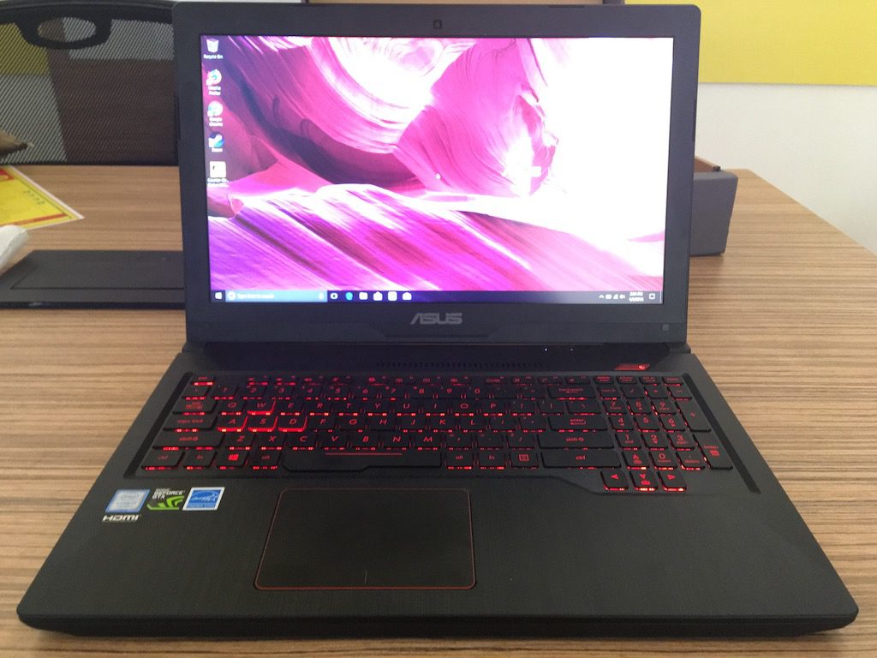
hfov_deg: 61.7
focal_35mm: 29
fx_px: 735
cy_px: 329
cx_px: 438
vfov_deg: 48.2
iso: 250
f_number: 2.2
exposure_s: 1/17
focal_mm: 4.15
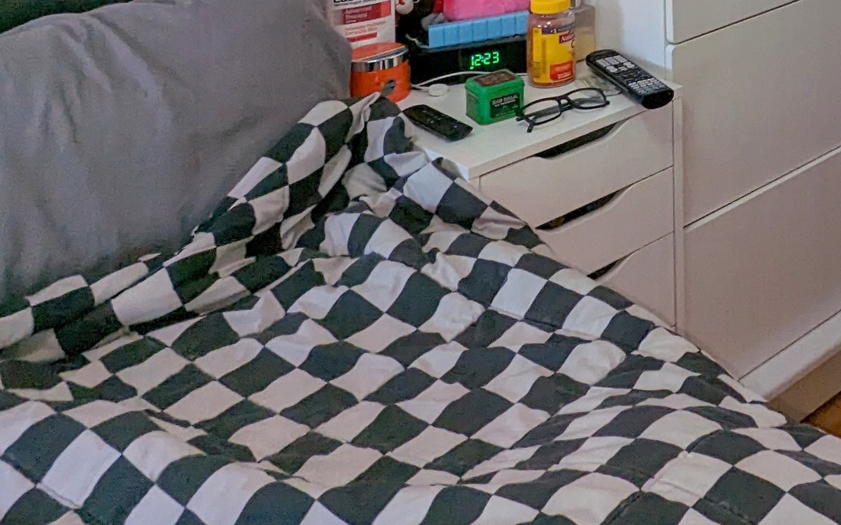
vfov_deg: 20.7
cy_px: -326
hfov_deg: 33.6
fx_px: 1146
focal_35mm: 50
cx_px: 981
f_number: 2.2
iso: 47
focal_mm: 2.35
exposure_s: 1/66.8
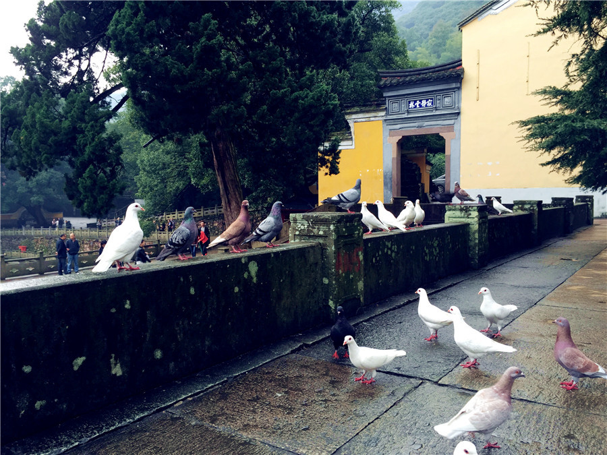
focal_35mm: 29
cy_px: 228
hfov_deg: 61.7
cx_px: 304
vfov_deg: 48.2
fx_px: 509
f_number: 2.2
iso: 32
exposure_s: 1/60
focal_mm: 4.15
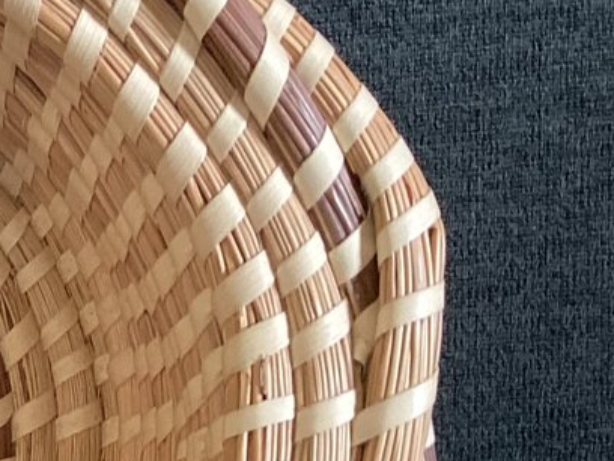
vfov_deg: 12.8
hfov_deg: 15.1
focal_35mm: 115
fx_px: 2040
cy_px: 418
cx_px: -448
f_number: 2.4
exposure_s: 1/60
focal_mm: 3.3
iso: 200
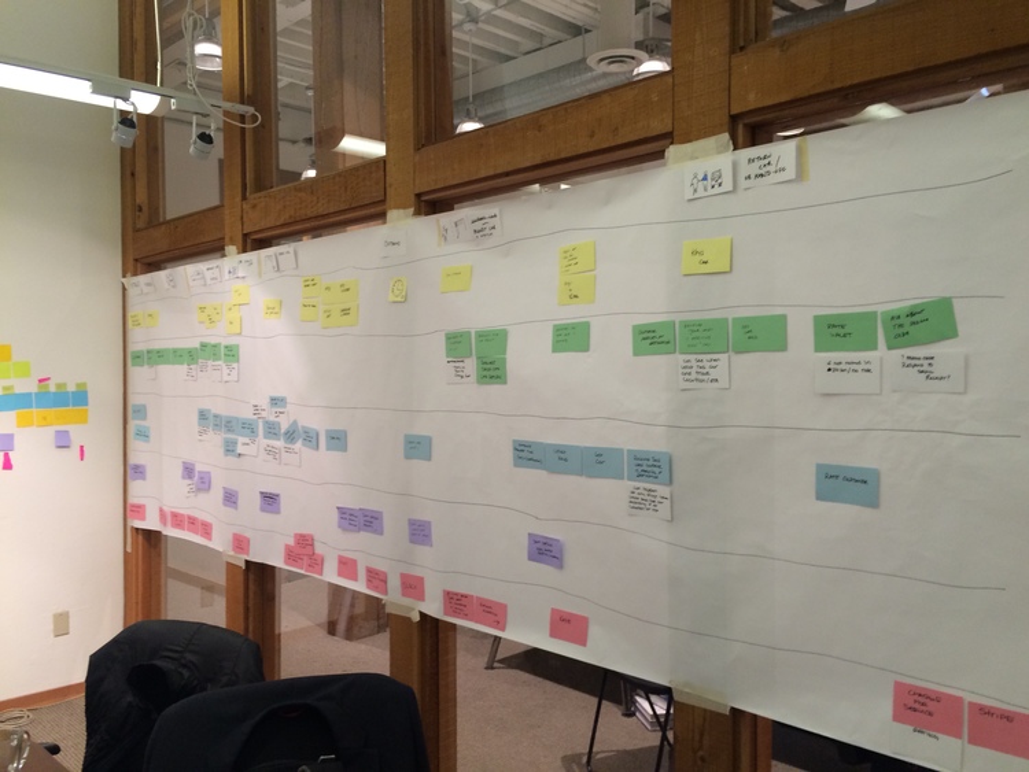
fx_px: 862
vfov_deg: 48.3
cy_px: 386
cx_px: 514
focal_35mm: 29
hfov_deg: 61.6
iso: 125
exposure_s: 1/30
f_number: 2.2
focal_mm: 4.15
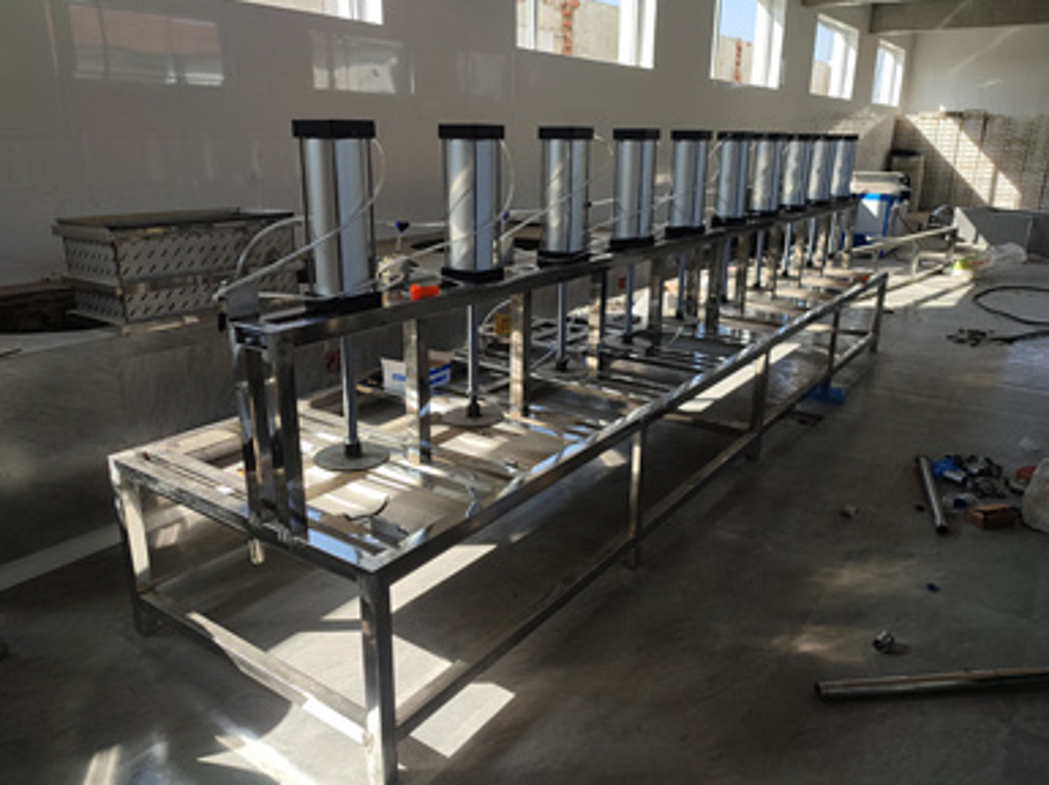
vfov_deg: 53.0
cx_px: 526
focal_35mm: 26
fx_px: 787
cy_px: 392
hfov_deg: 67.4
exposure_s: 1/399
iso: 50
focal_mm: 5.96
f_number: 1.75
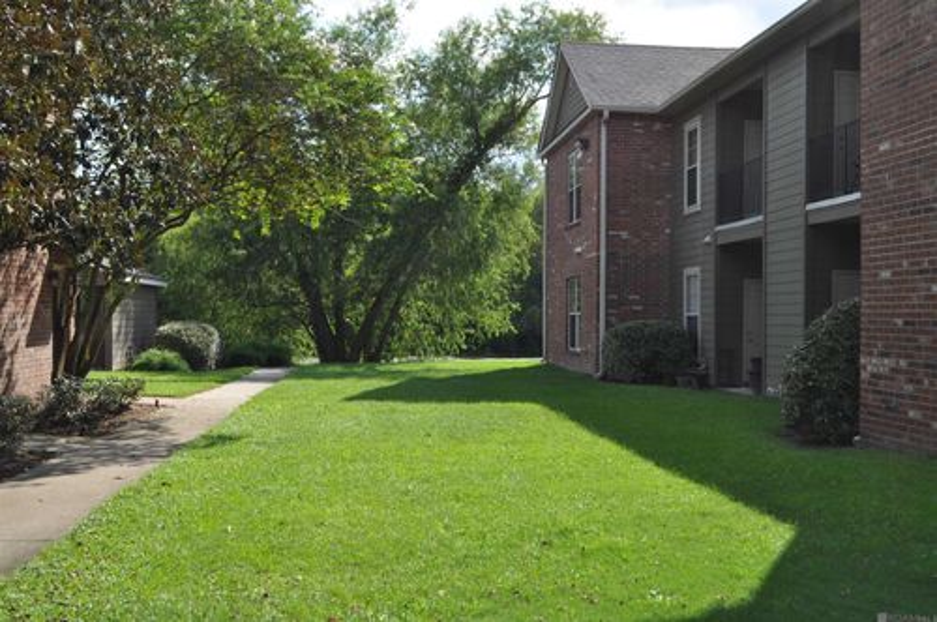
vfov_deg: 34.1
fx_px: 1014
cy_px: 311
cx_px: 468
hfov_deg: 49.6
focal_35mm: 39
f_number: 9
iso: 200
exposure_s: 1/200
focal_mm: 26
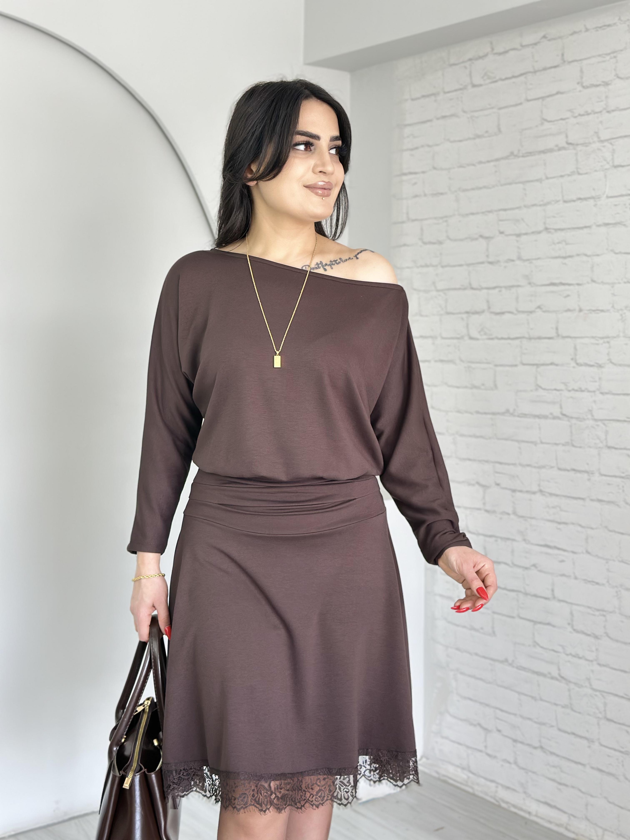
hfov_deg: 30.3
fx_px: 1165
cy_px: 420
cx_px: 315
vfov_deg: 39.7
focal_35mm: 48
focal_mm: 6.86
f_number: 1.78
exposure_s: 1/100
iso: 80
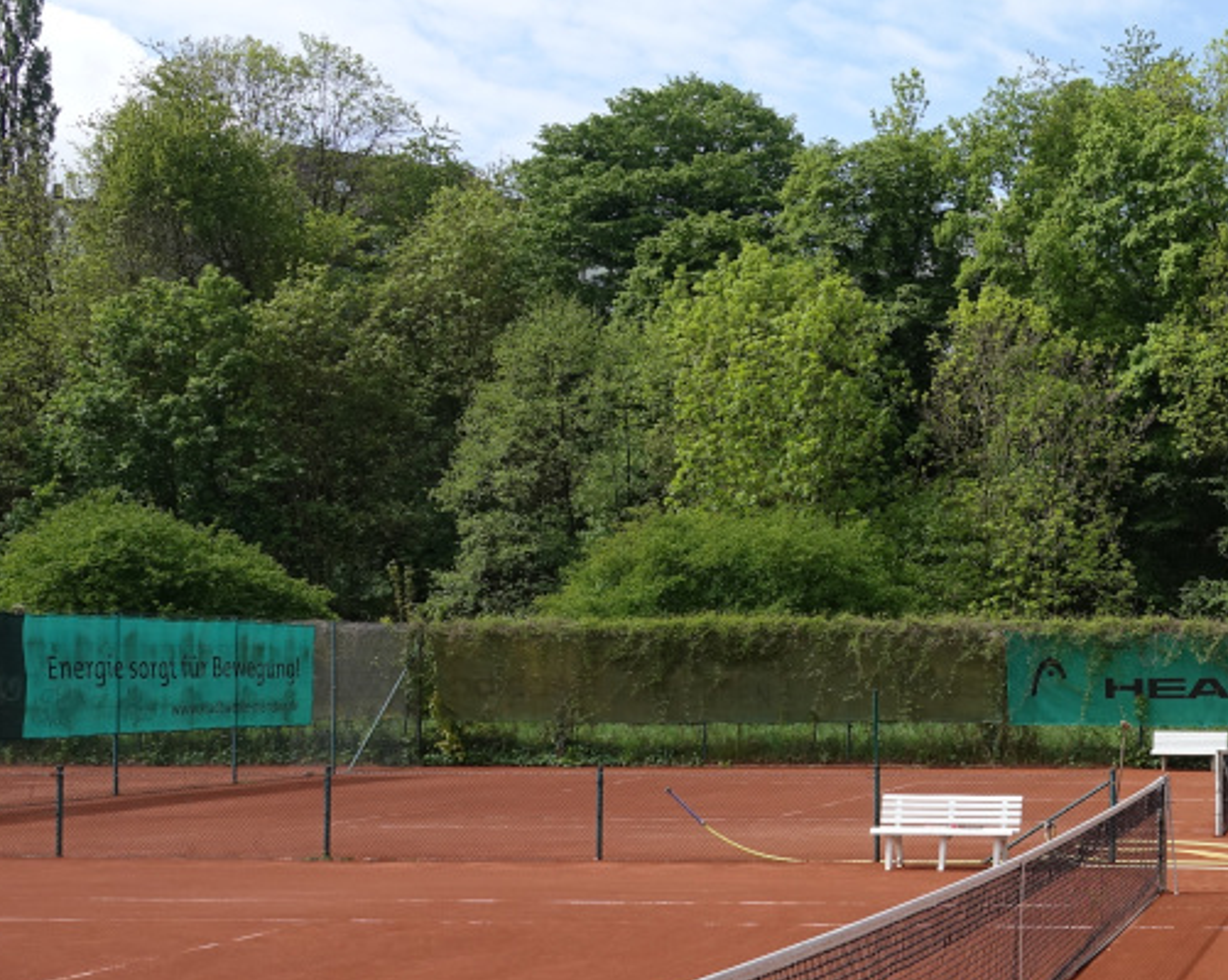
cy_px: 675
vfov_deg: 33.0
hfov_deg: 37.9
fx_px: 1634
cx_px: 1150
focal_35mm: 45
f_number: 4
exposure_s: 1/640
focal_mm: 8.8
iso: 100
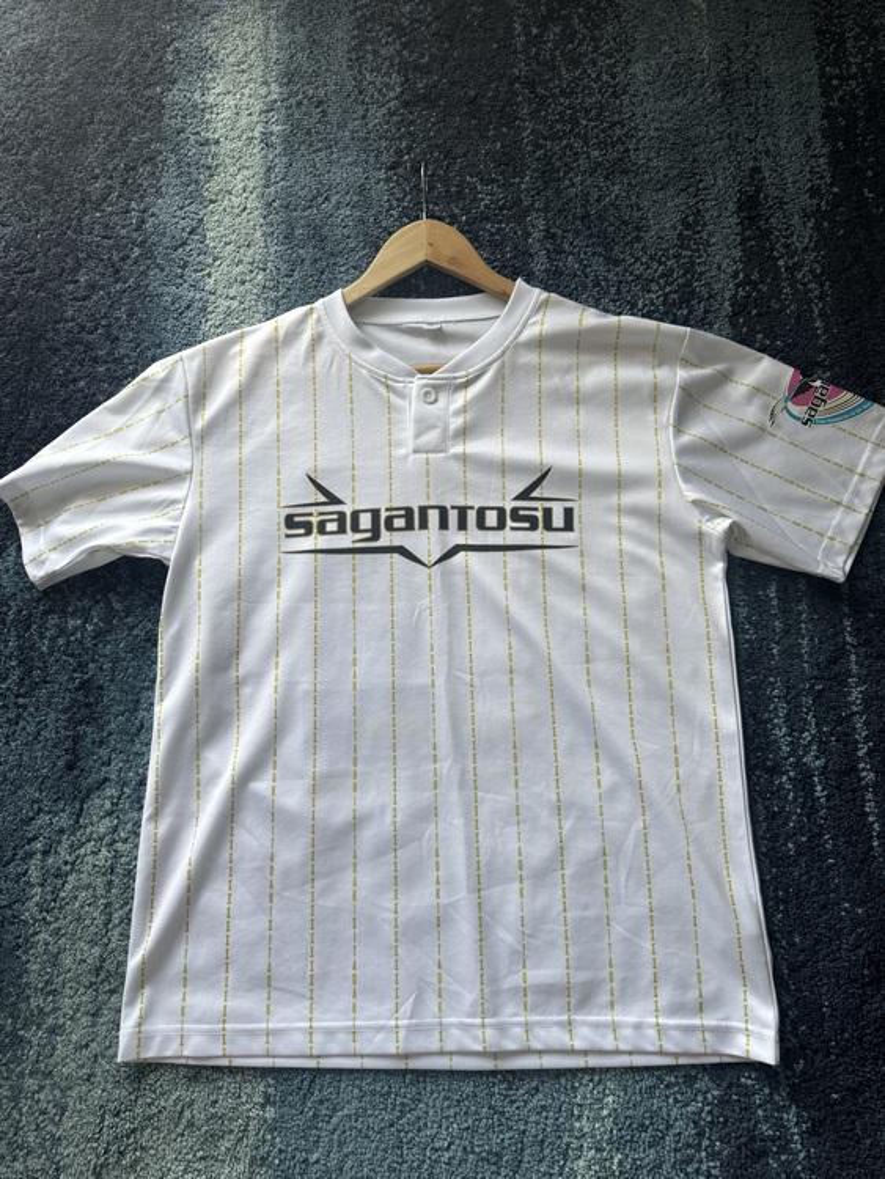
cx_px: 442
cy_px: 590
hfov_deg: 56.8
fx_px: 818
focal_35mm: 24
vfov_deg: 71.6
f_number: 1.78
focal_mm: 6.76
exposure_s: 1/121
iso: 160
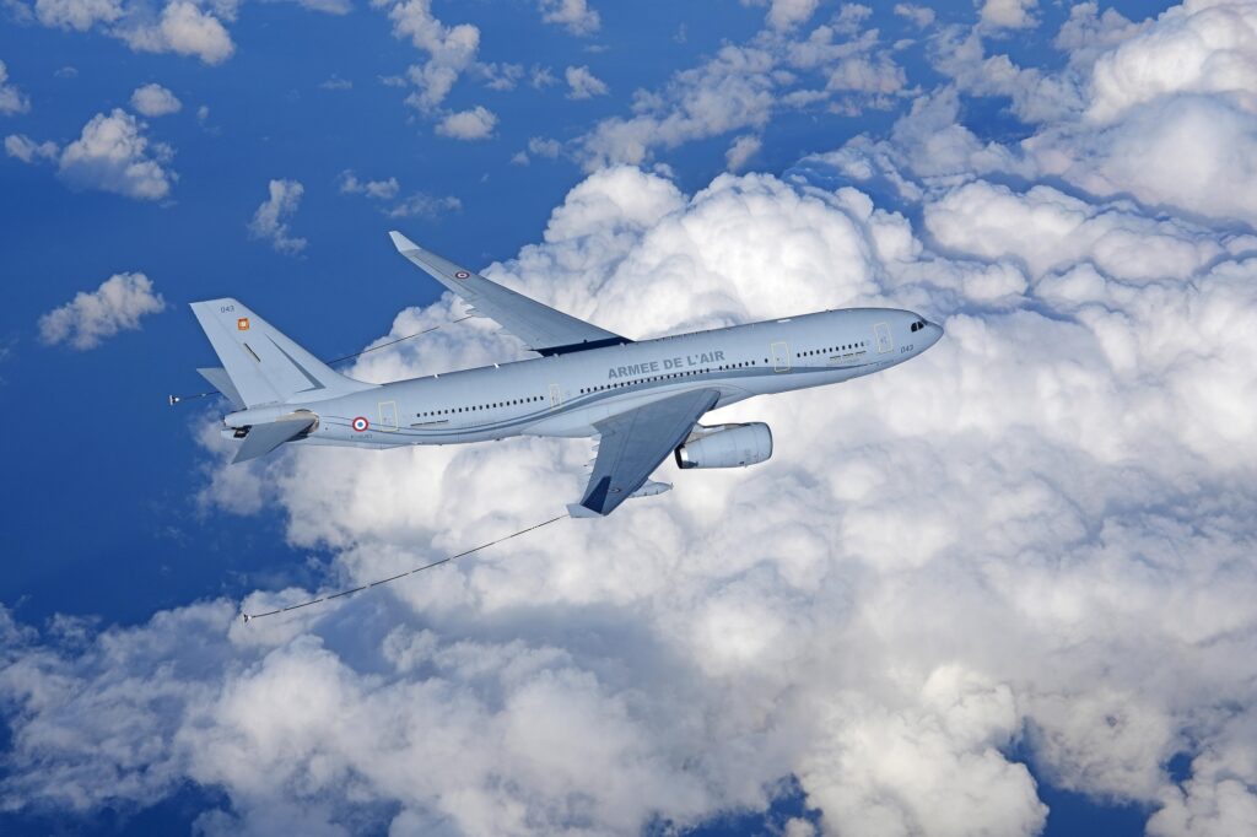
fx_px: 2443
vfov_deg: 19.4
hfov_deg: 28.9
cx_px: 628
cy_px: 418
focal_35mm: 70
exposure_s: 1/640
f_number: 9
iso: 100
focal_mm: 70
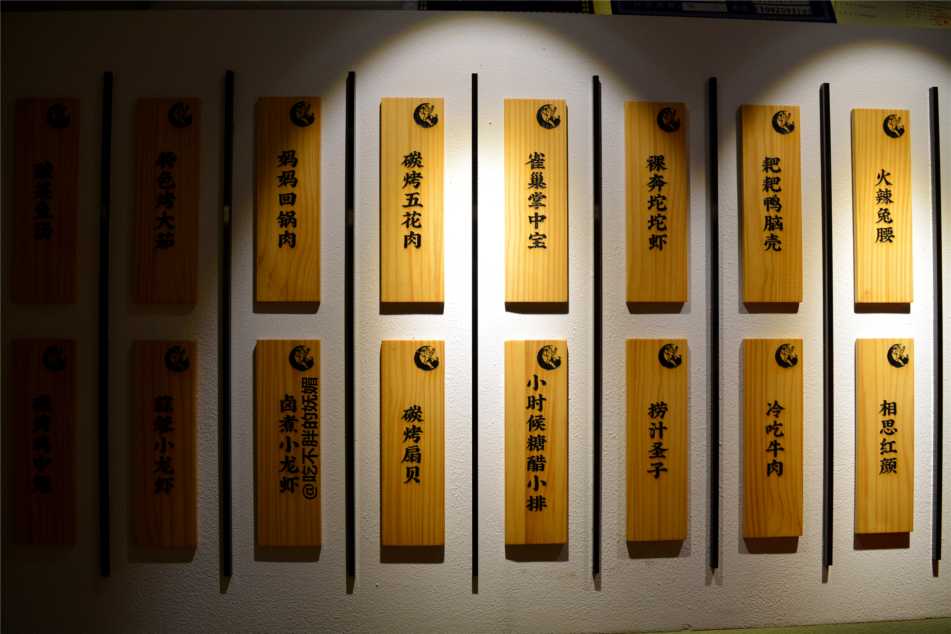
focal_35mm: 30
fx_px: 792
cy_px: 317
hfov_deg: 61.9
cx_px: 476
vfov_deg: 43.6
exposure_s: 1/60
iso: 450
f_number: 5.6
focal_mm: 20
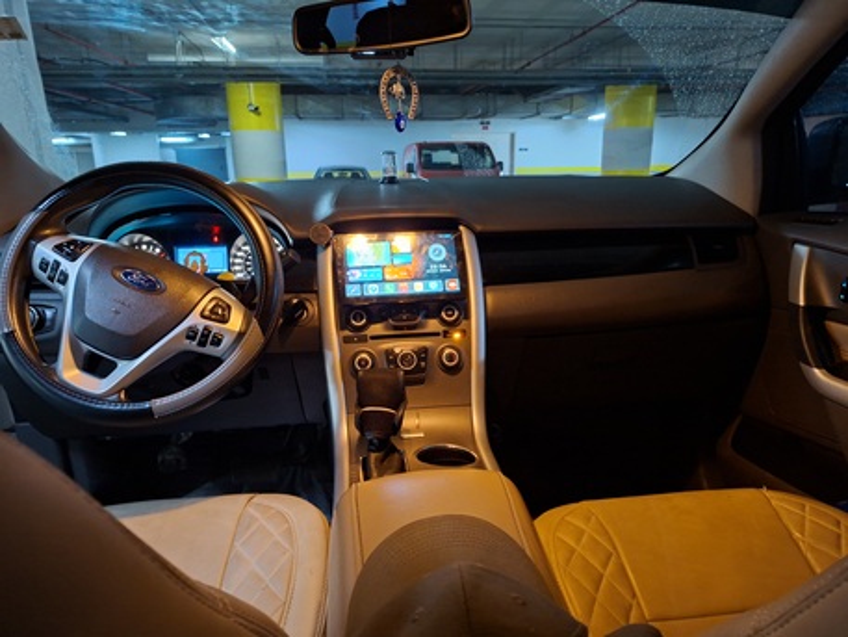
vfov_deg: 58.9
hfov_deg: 73.9
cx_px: 424
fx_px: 564
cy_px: 318
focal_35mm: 23
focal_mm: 5.54
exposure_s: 1/20
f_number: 1.8
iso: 1000
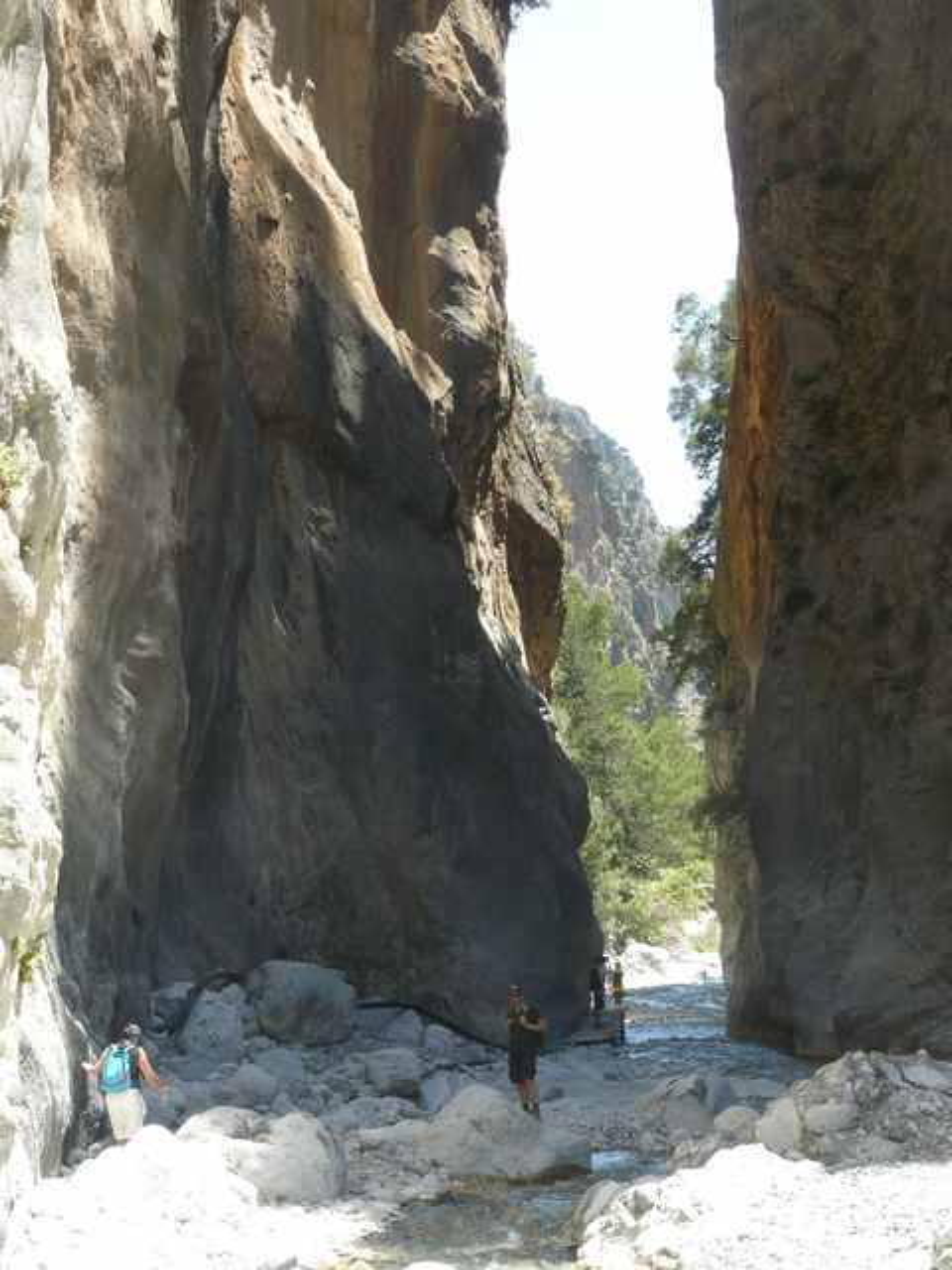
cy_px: 635
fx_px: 2897
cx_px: 476
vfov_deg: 24.7
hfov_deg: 18.7
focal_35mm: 79
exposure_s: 1/100
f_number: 3.6
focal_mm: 13.1
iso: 100
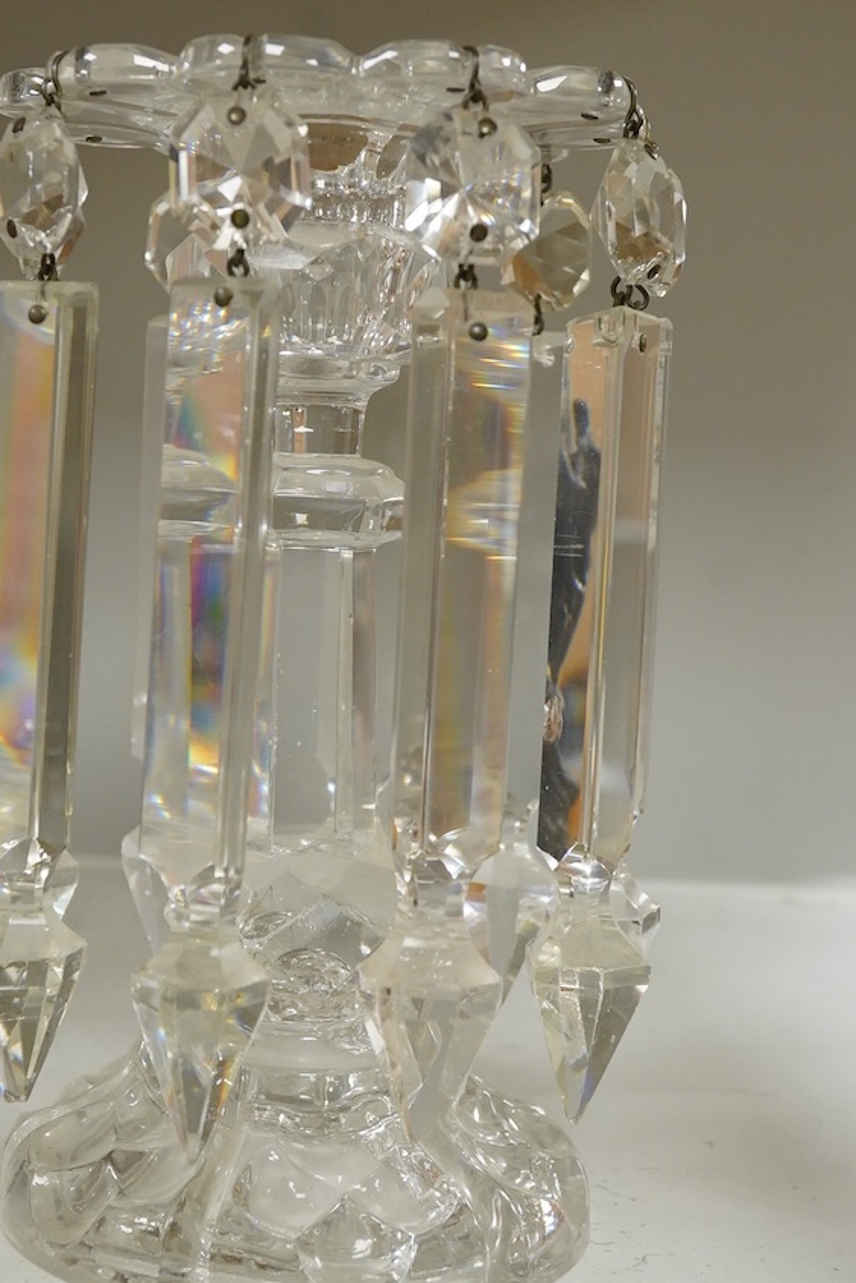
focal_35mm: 60
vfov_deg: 33.4
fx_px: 2139
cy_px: 632
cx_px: 300
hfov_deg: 22.6
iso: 2500
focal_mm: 30
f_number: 9
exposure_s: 1/160
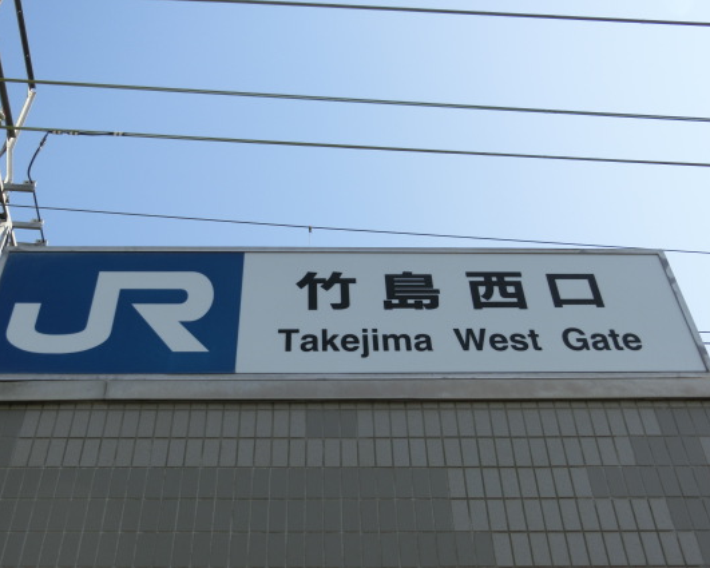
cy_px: 309
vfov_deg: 37.3
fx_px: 841
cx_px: 317
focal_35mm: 40
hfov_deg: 45.7
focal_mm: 6
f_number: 3.9
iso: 80
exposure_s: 1/640
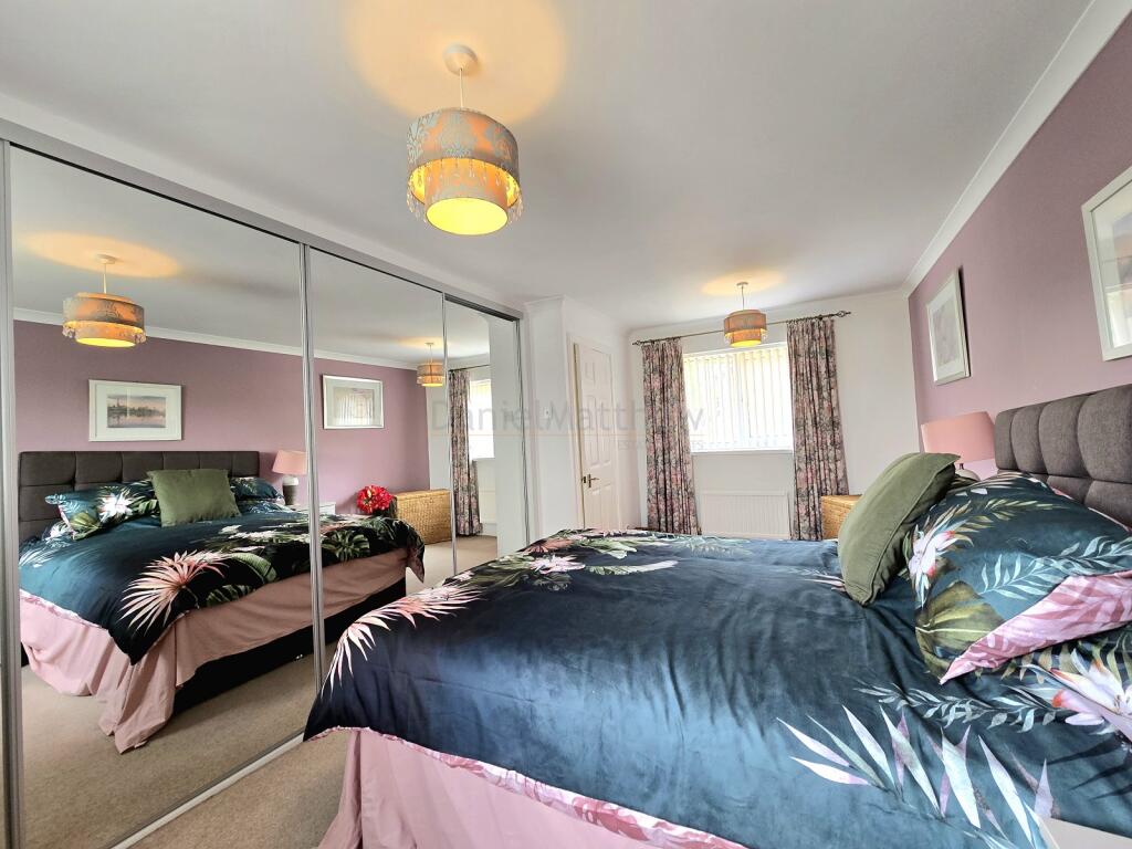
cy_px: 424
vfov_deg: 89.9
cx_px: 566
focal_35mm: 13
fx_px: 425
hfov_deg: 106.2
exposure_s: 1/60.2
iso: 100
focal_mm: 2.2
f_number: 2.2
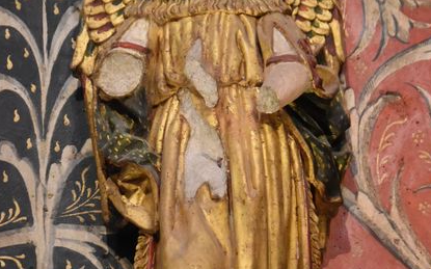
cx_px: 239
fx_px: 3393
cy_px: 179
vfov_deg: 4.5
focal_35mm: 289
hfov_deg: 7.3
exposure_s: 1/125
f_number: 4.8
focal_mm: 112
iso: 7200
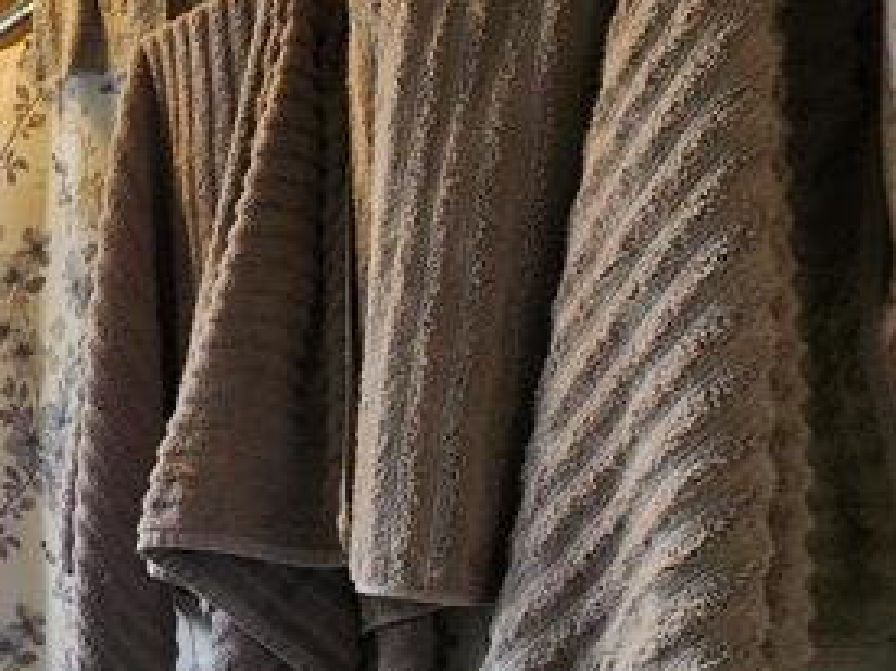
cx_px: -261
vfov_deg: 40.6
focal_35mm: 34
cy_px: 505
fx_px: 880
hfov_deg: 36.2
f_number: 2.2
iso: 200
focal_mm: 2.2
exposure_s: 1/60
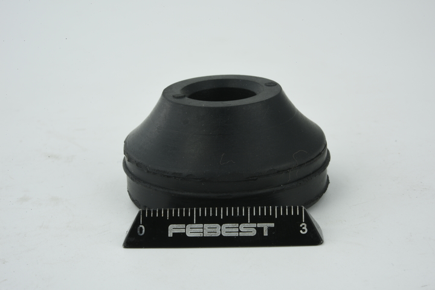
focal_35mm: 60
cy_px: 145
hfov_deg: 33.4
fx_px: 725
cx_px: 218
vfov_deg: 22.6
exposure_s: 1/2.5
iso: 64
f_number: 32
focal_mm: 60
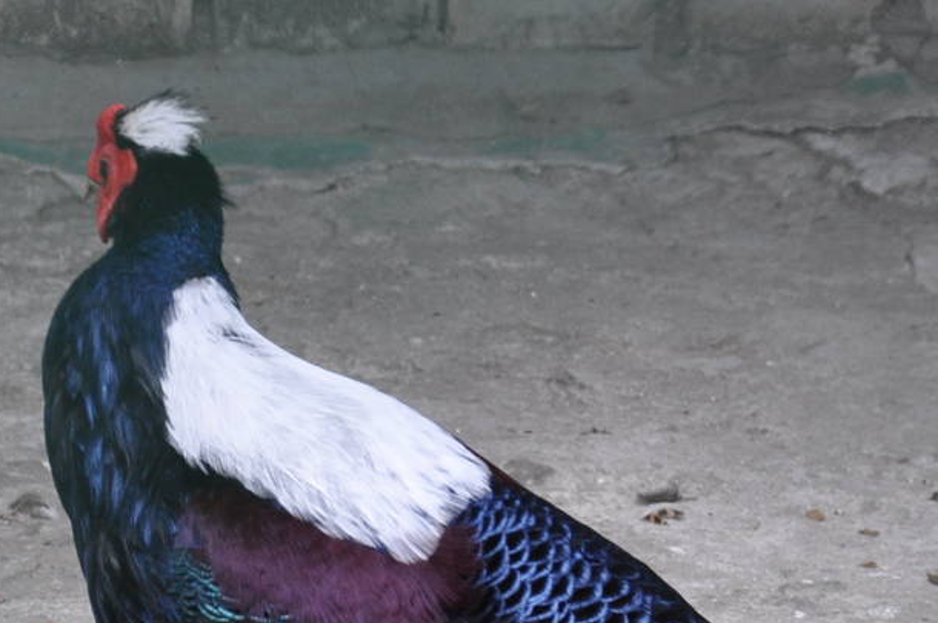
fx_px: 10755
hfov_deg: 5.0
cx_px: 594
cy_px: 608
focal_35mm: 413
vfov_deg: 3.3
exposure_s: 1/250
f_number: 5.6
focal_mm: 105
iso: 500
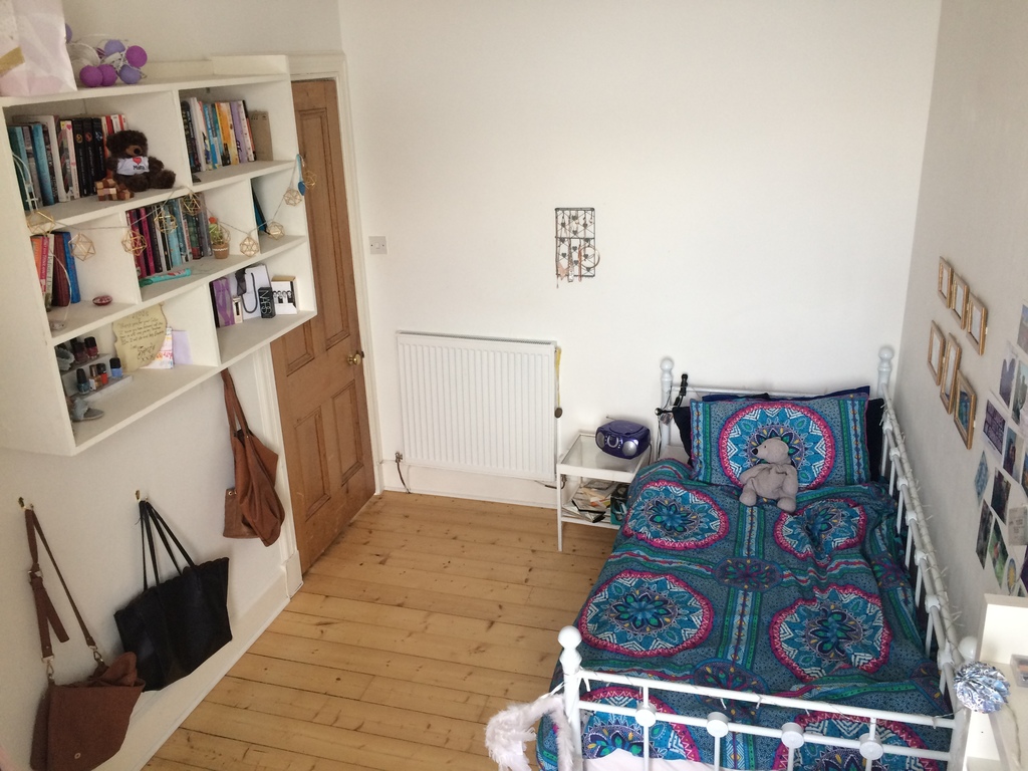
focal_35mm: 29
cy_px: 386
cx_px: 514
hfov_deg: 61.7
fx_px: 861
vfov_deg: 48.2
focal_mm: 4.15
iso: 64
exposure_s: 1/33
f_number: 2.2
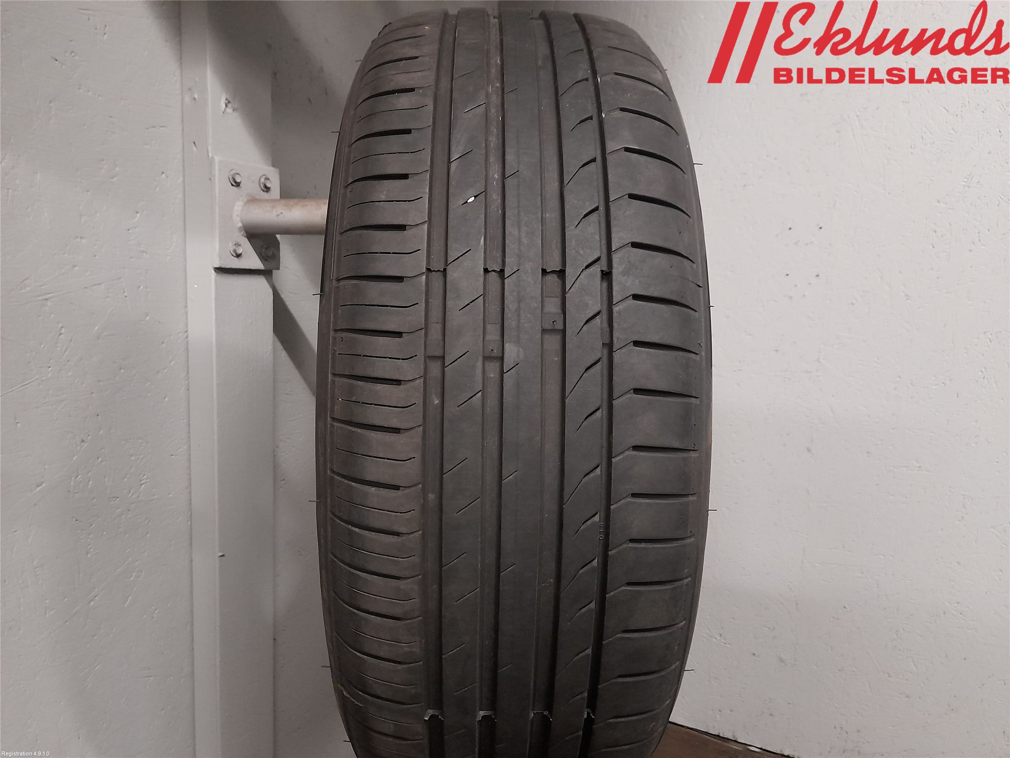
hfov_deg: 69.4
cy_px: 379
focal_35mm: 25
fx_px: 729
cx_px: 505
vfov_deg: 54.9
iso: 640
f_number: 2
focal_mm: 4.6
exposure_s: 1/25
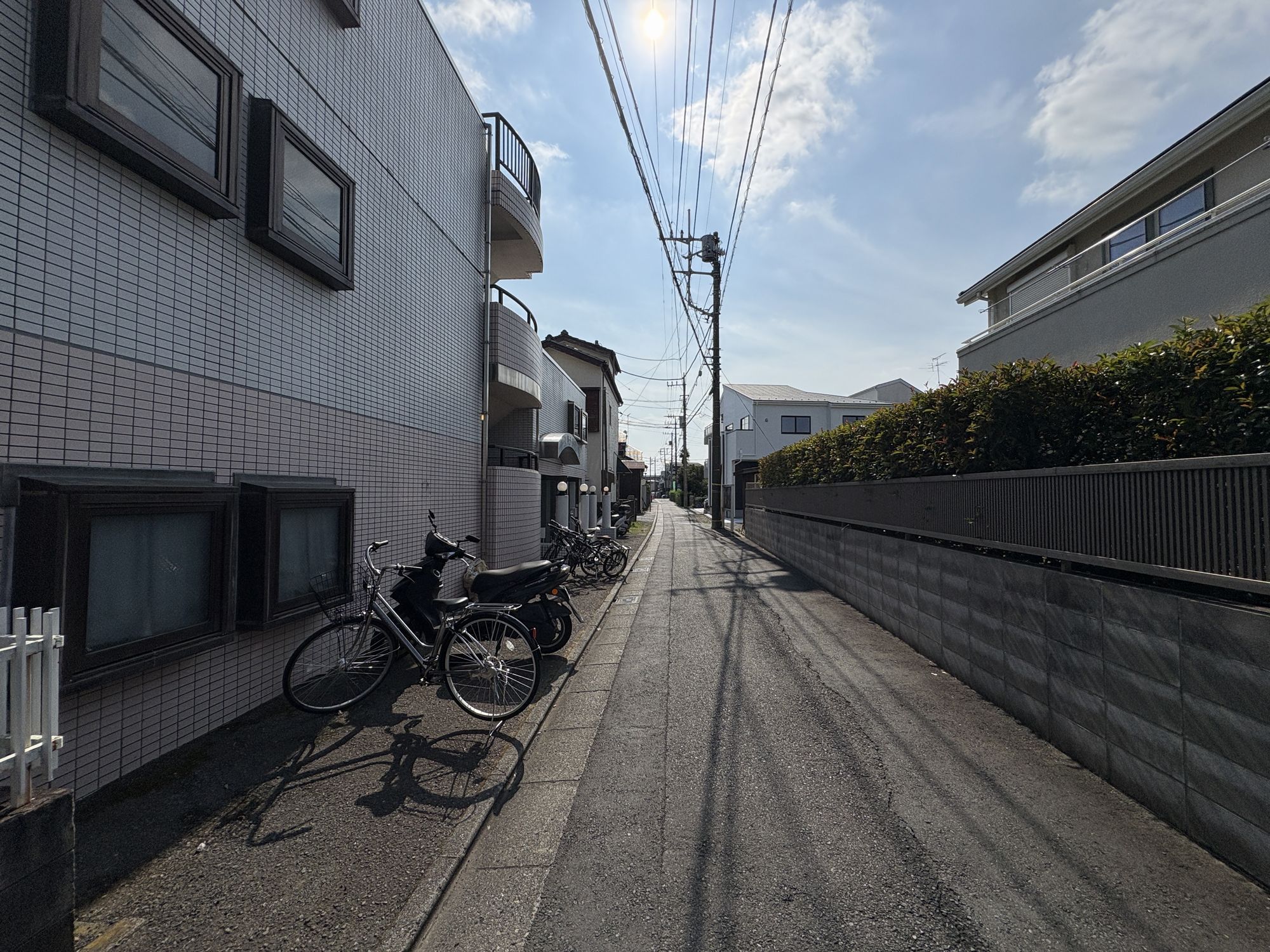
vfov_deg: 85.7
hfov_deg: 102.1
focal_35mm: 14
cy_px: 476
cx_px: 635
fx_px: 514
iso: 32
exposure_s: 1/6667
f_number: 2.2
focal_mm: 2.22
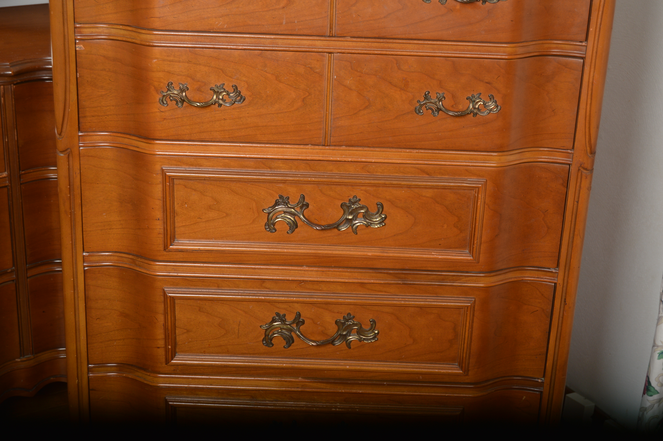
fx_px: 1159
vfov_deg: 21.5
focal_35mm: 63
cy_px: 220
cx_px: 332
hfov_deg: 31.9
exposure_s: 1/250
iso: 100
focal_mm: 42
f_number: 5.6
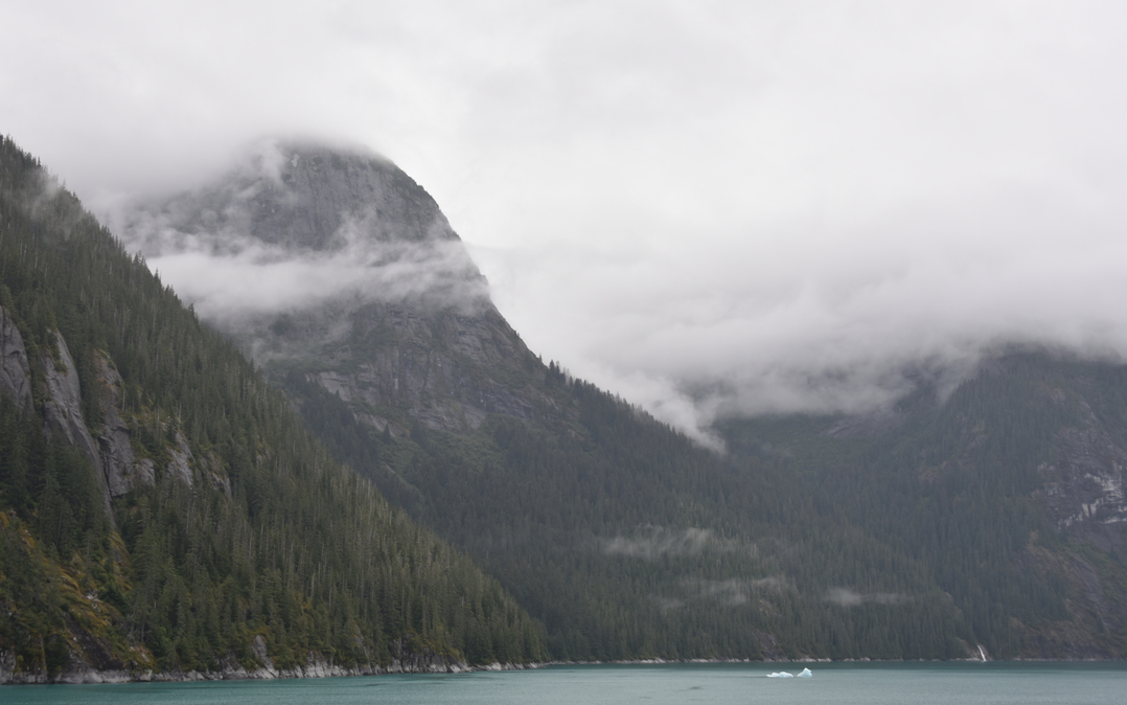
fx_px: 1413
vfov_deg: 28.0
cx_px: 536
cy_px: 381
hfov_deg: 43.5
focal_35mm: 46
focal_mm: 38
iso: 100
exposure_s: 1/100
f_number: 5
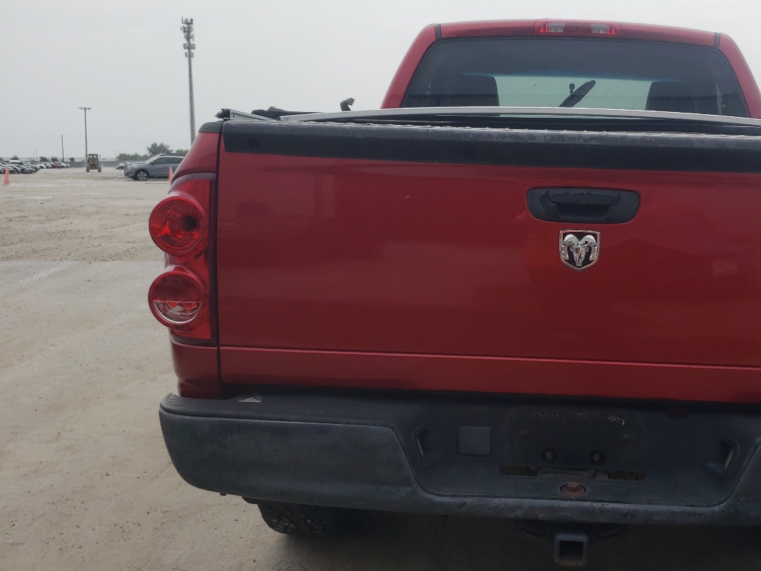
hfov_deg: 46.3
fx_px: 857
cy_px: 279
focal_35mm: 39
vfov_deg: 36.8
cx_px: 561
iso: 50
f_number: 1.5
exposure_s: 1/1667
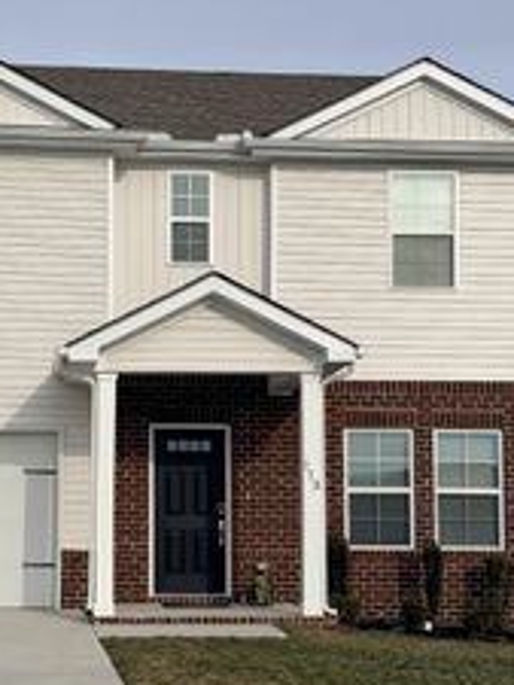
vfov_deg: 27.3
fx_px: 1404
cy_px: 425
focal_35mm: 71
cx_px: 167
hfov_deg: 20.7
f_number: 1.78
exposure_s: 1/6173
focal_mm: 6.76
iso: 80
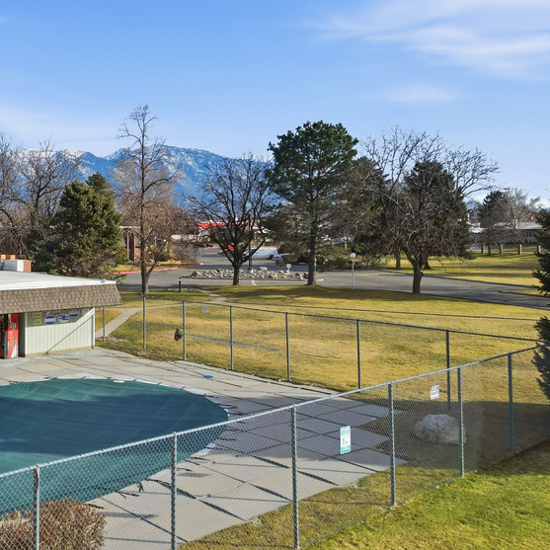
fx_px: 701
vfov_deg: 42.6
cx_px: 59
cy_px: 215
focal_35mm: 39
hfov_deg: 39.8
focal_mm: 6.7
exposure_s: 1/4000
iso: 110
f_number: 1.7
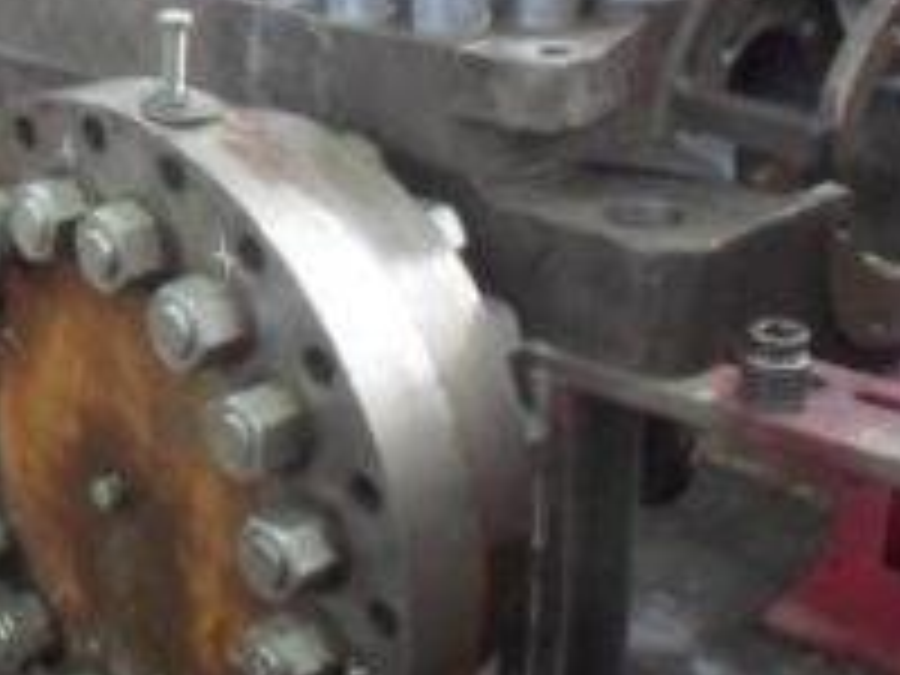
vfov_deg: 20.8
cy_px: 133
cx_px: 169
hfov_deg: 27.2
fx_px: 1820
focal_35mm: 70
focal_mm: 6.3
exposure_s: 1/30
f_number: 3.2
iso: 400
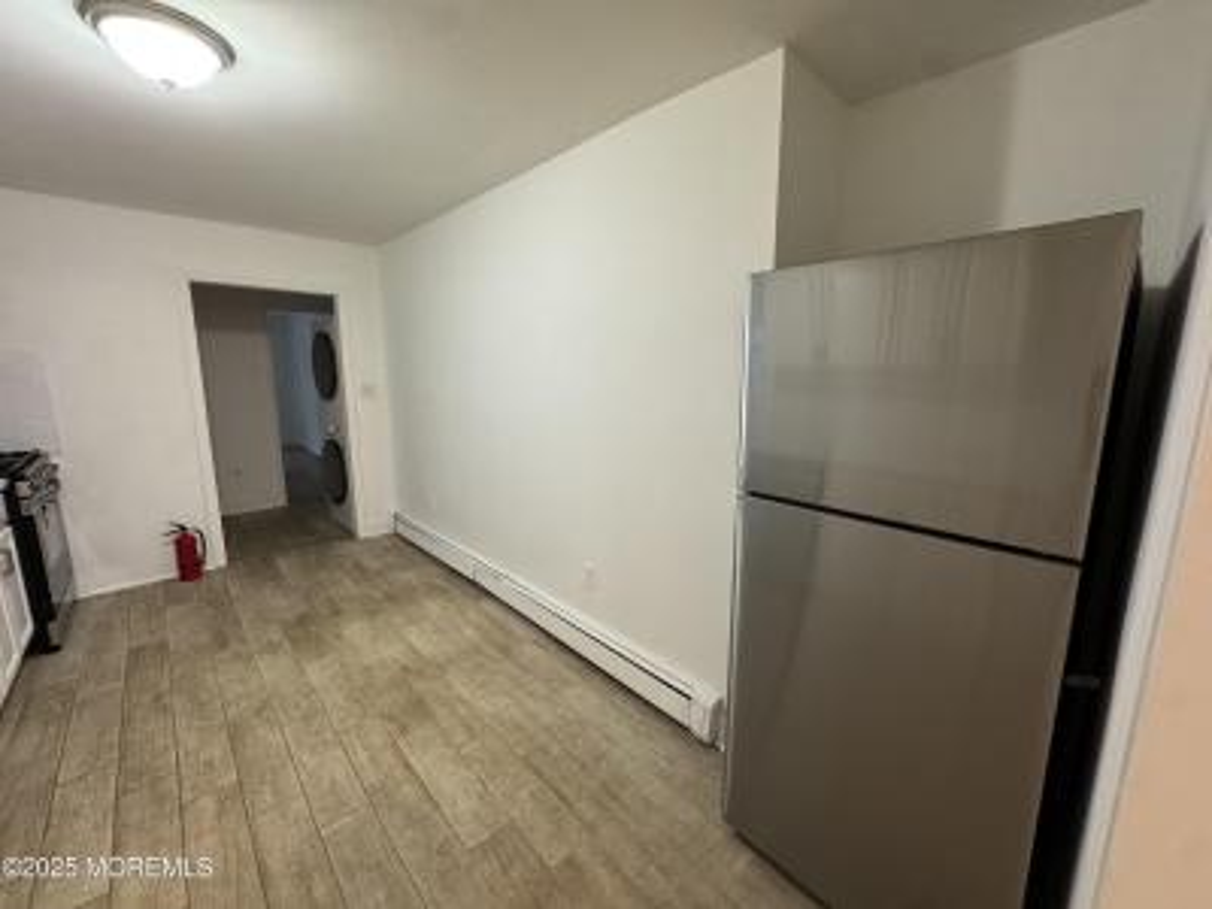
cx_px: 606
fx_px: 490
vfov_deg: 85.7
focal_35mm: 14
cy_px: 454
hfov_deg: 102.1
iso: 250
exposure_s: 1/60
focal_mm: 2.22
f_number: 2.2
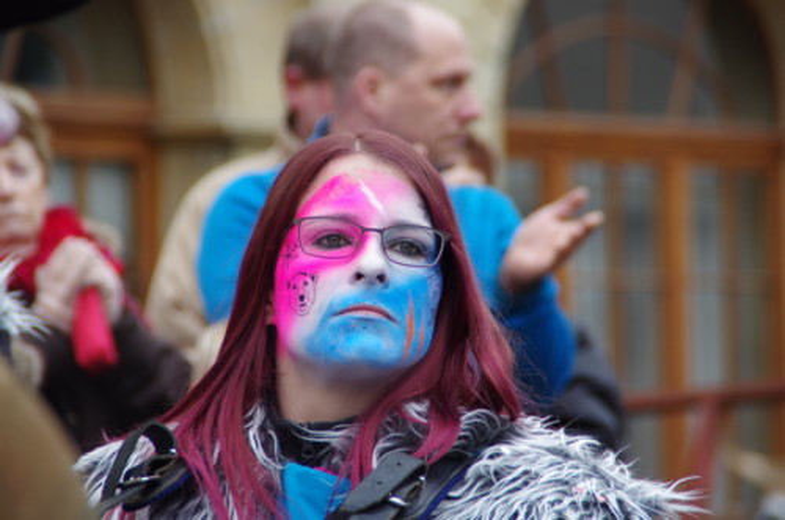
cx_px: 392
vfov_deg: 4.6
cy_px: 260
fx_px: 6527
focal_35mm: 300
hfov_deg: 6.9
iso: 800
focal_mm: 200
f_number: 6.3
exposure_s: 1/250
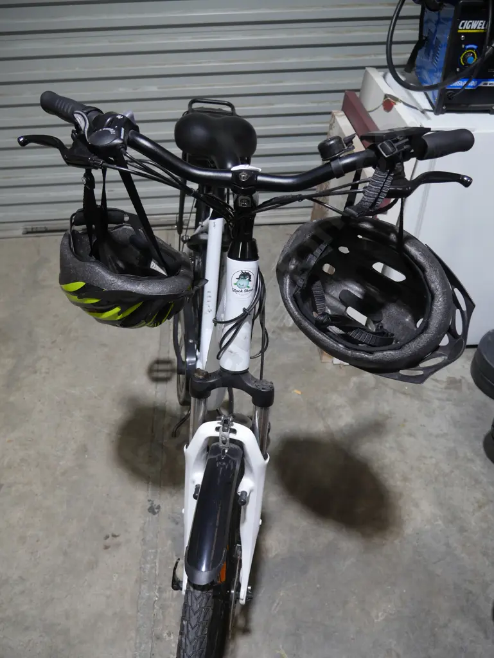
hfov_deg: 49.8
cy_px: 329
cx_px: 247
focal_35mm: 28
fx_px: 532
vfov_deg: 63.4
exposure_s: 1/60
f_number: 3.5
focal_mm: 14
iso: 250
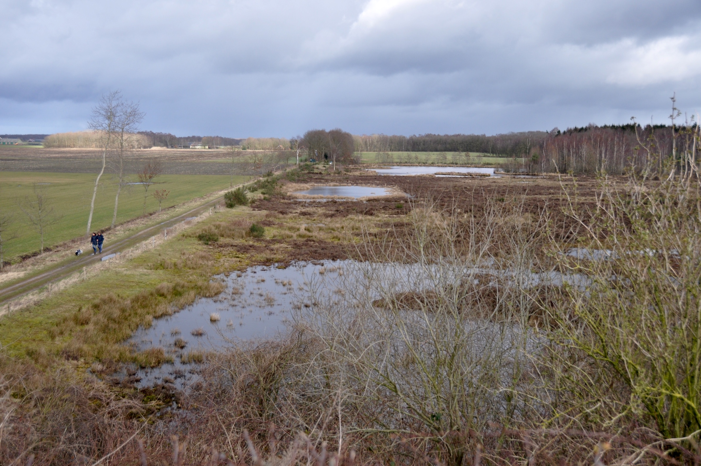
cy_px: 233
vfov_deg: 34.1
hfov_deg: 49.6
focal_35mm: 39
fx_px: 758
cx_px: 350
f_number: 4
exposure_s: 1/1000
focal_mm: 26
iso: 400
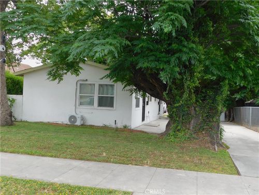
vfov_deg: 39.7
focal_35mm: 36
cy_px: 98
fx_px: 269
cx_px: 130
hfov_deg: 51.4
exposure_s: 1/250
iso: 125
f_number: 3.5
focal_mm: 6.3
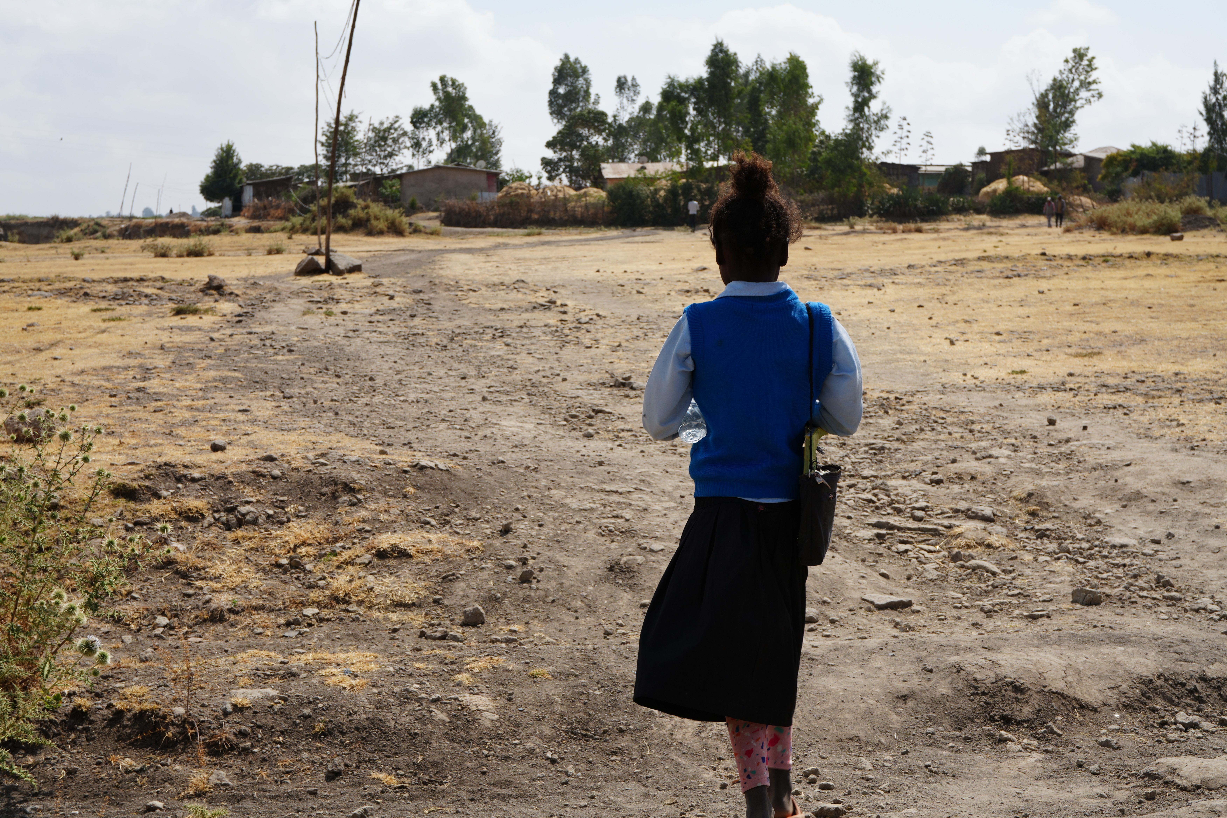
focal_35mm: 60
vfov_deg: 22.6
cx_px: 614
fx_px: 2045
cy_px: 409
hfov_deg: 33.4
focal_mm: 60
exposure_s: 1/200
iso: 100
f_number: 11
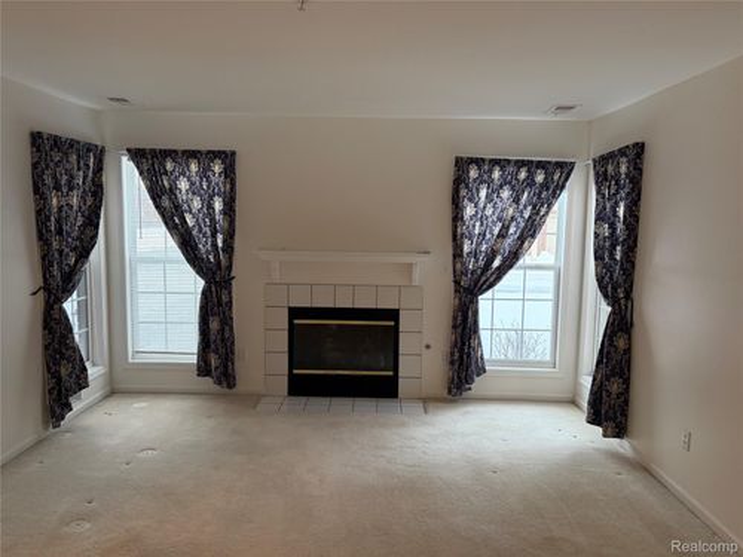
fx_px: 558
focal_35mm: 26
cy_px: 278
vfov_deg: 53.1
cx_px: 372
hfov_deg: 67.3
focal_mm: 5.96
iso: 200
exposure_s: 1/120
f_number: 1.6
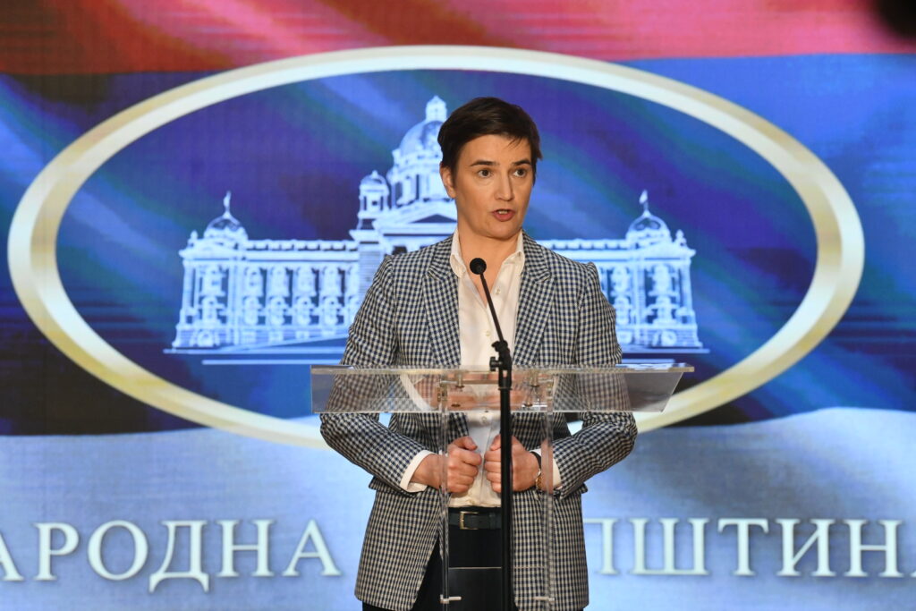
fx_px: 3308
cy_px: 306
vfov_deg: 10.6
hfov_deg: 15.8
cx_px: 458
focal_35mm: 130
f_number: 5
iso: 2000
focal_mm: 130
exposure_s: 1/320
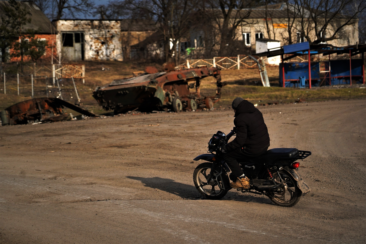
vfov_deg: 13.0
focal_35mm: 105
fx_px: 1067
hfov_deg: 19.5
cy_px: 122
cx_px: 183
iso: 800
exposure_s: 1/6400
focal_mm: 105
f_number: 4
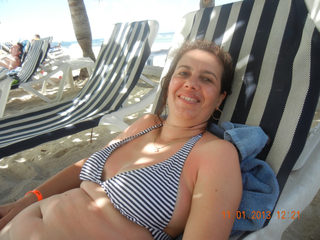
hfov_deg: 60.0
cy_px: 120
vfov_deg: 46.8
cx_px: 160
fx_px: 277
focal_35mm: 30
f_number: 3.5
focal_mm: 5.4
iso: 160
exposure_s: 1/476
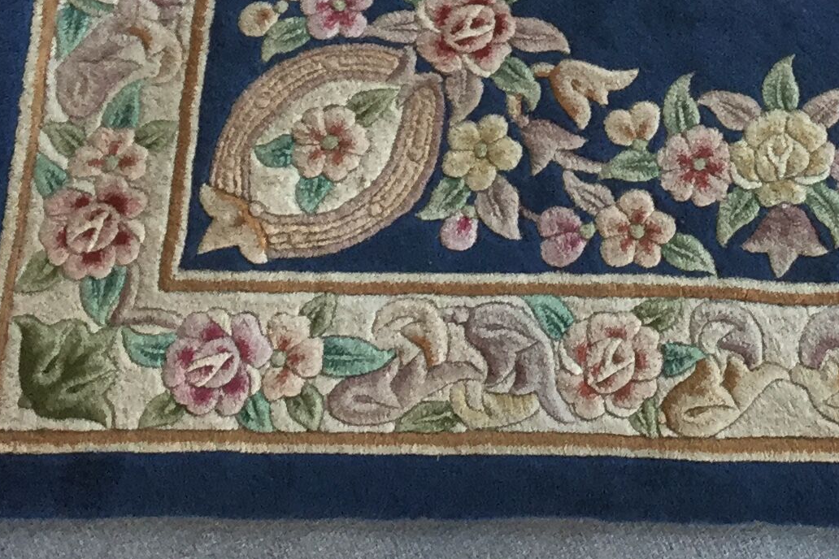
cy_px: -113
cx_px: 729
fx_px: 2377
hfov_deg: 19.7
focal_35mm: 102
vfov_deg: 13.1
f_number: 2.4
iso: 64
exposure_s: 1/33
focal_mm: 3.3
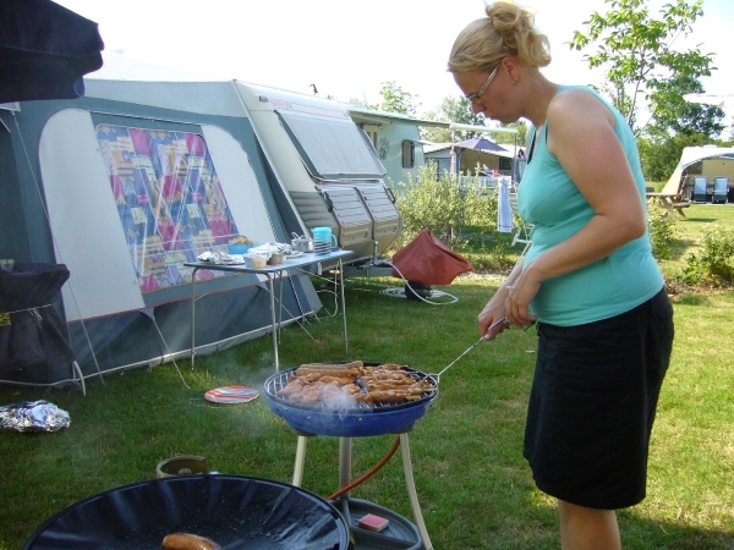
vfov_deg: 40.7
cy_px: 275
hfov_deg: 52.6
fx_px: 742
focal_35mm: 35
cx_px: 367
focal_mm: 5.8
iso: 100
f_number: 2.8
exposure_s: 1/320
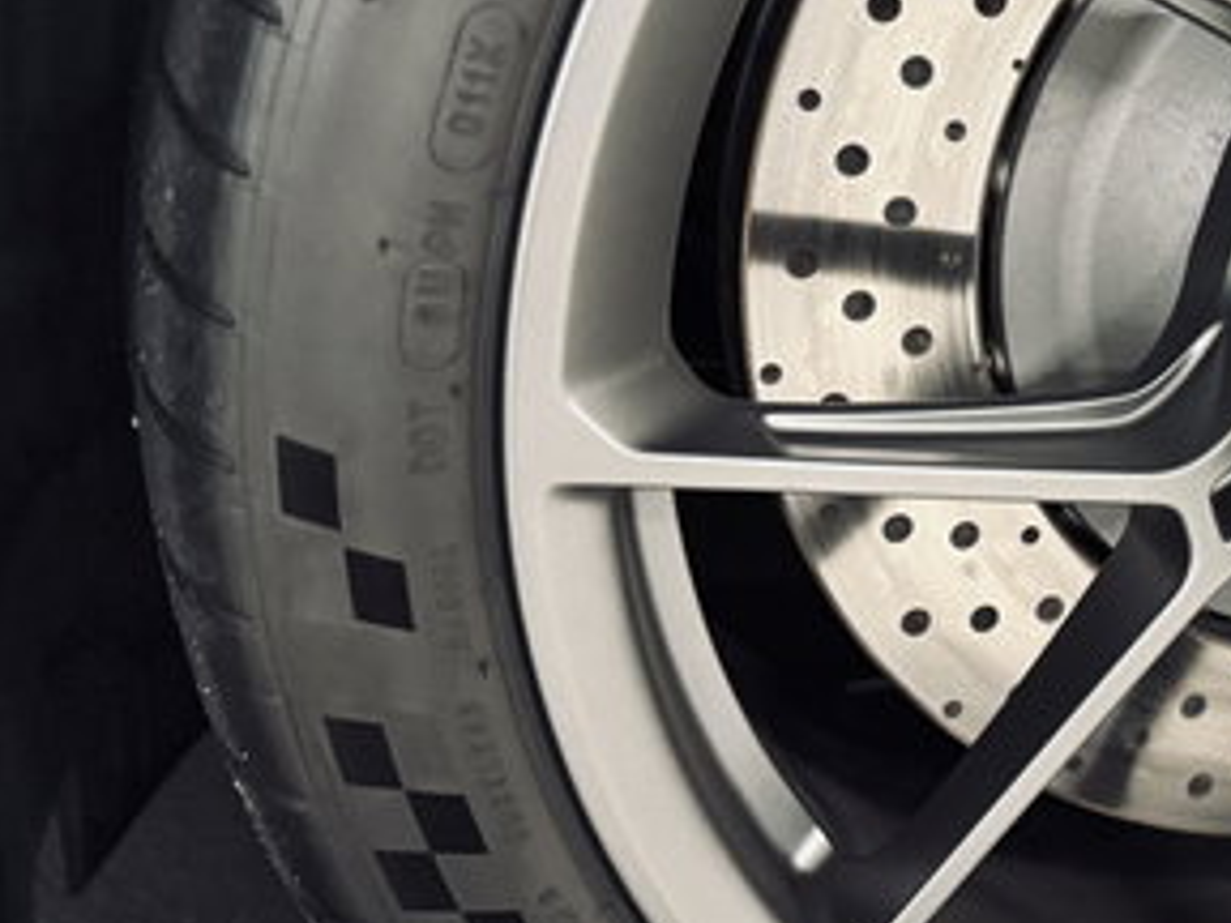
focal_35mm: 64
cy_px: 269
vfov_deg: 22.8
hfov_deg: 27.2
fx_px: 2276
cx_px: 1428
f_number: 1.78
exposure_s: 1/33
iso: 640
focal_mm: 6.76
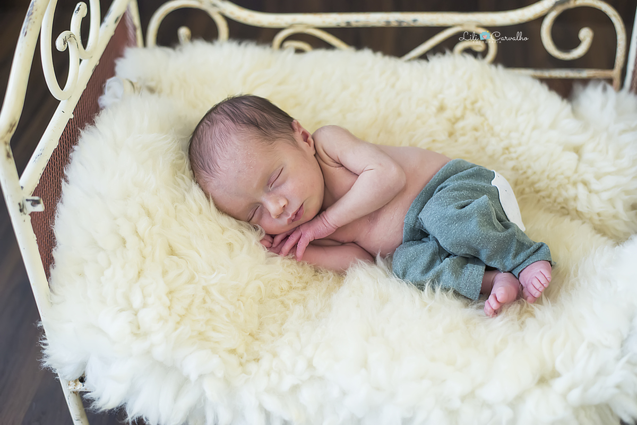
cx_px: 318
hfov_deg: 39.6
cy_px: 212
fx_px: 885
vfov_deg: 27.0
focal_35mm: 50
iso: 1600
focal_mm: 50
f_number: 3.2
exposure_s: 1/160
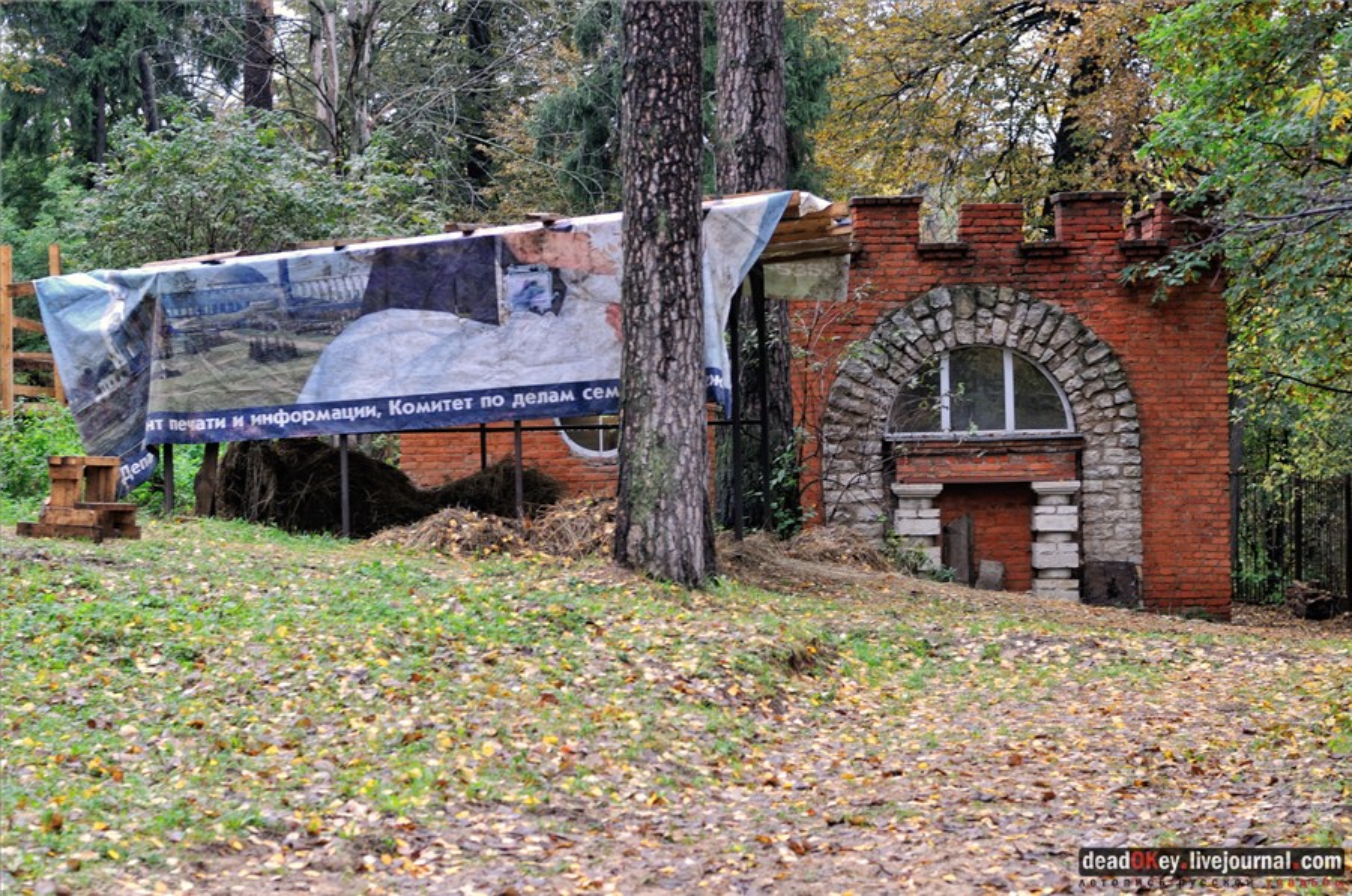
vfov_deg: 18.1
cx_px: 676
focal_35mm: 75
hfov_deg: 27.0
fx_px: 2812
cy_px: 448
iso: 320
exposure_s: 1/125
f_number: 3.2
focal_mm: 50
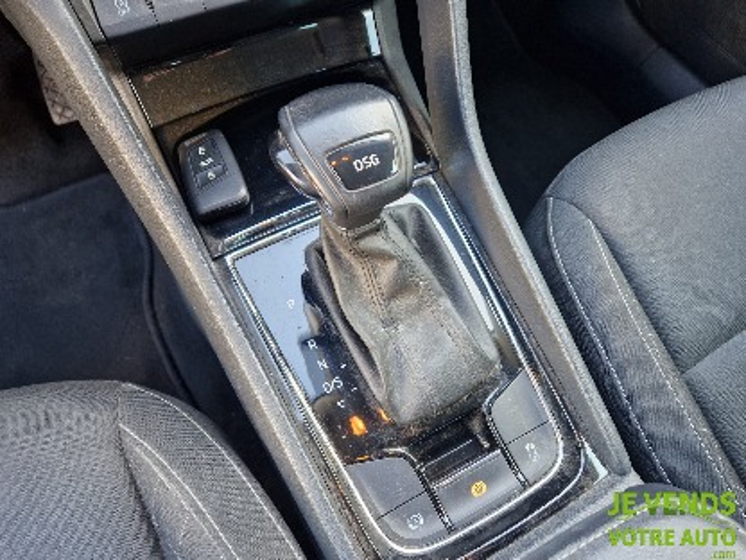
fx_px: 496
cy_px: 280
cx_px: 373
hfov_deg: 73.9
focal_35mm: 23
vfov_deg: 58.9
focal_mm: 5.4
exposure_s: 1/100
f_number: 1.8
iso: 250
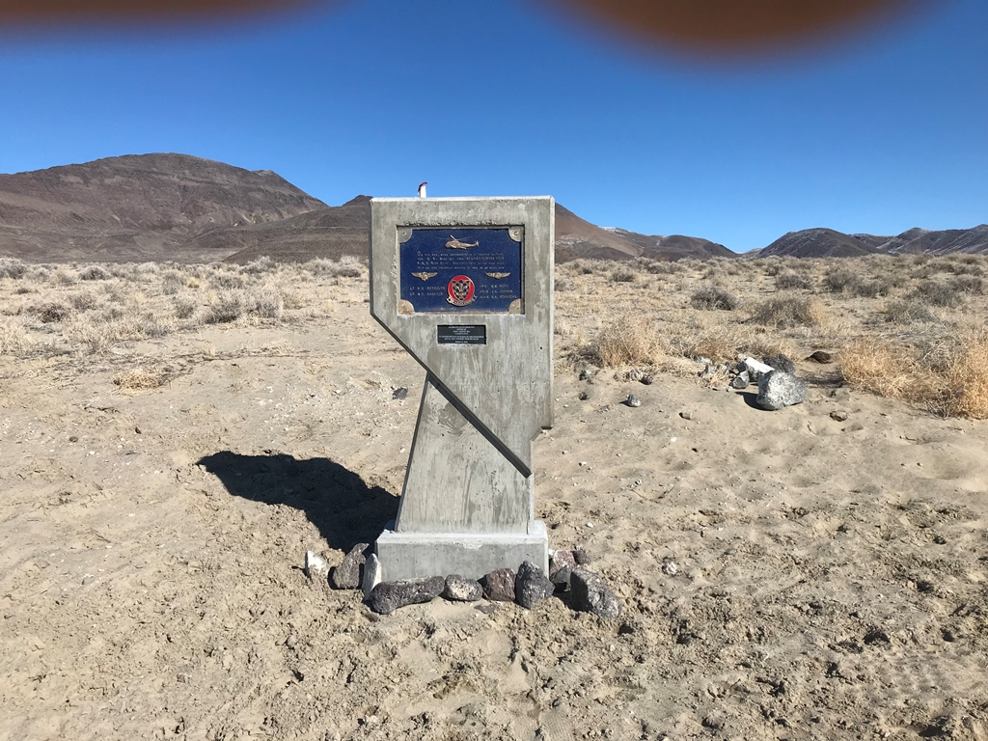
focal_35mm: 28
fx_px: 799
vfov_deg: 49.7
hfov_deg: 63.4
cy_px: 370
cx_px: 494
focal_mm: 3.99
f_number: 1.8
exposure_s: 1/4167
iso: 20
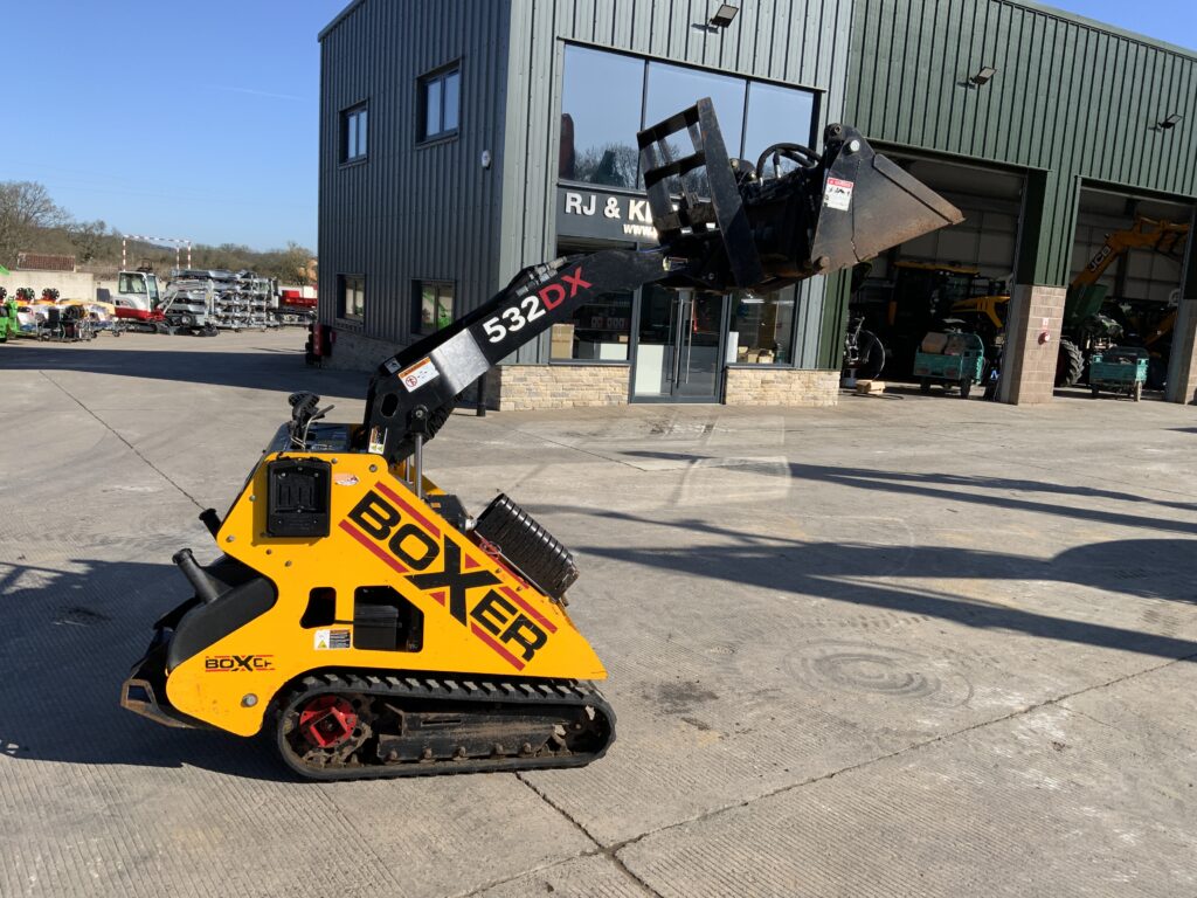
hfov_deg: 61.7
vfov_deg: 48.2
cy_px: 449
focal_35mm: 29
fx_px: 1003
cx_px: 598
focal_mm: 3
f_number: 1.8
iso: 16
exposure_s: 1/1912
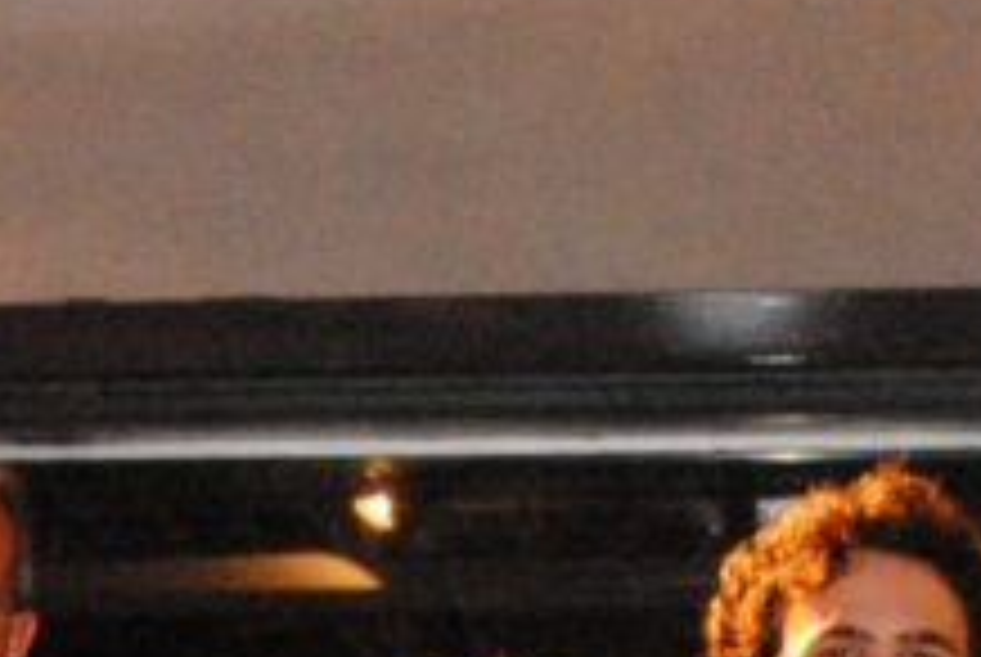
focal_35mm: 192
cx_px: -83
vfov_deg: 6.8
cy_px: 1613
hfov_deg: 10.6
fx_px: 5239
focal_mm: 18
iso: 1600
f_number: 4
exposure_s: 1/30
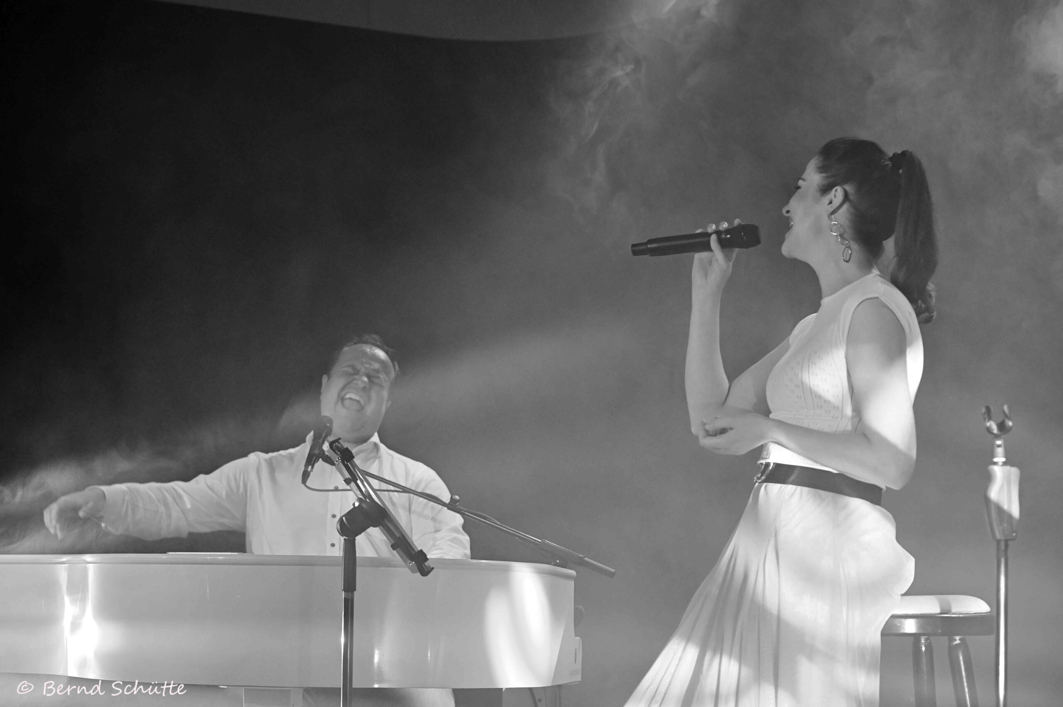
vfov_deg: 17.5
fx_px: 2301
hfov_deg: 26.0
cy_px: 354
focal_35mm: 78
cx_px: 532
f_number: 4
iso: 4000
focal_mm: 78
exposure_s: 1/160
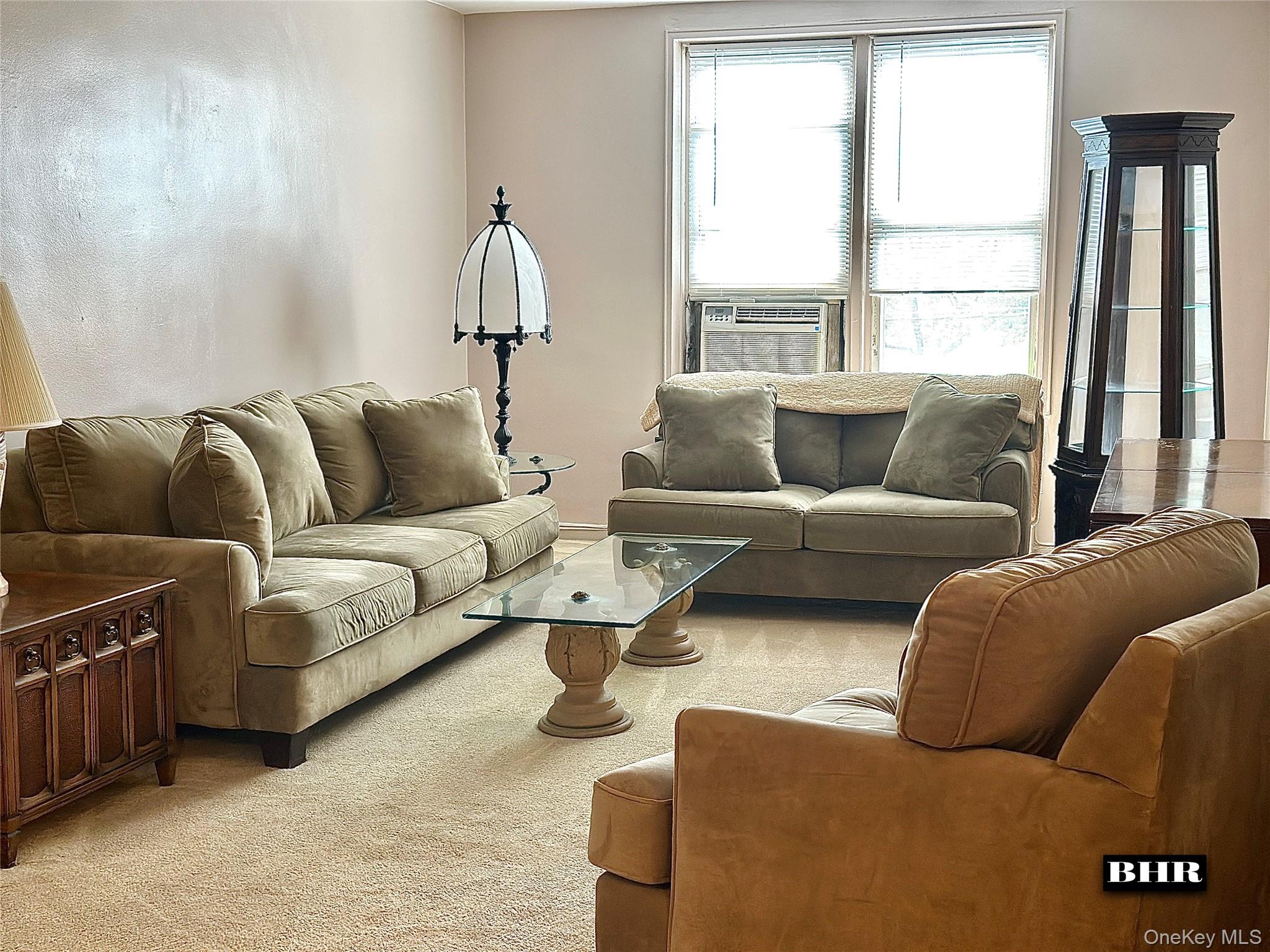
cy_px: 476
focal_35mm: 48
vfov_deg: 30.3
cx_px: 635
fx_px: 1761
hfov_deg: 39.7
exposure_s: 1/60
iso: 125
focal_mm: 6.86
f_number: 1.78
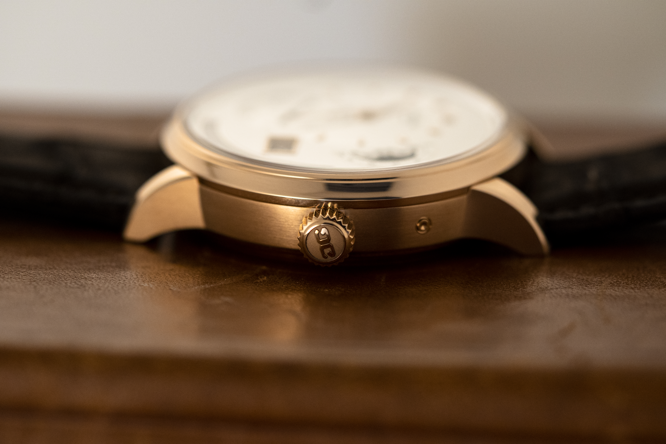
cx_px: 333
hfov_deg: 15.2
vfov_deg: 10.2
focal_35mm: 135
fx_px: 2497
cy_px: 222
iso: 1000
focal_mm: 90
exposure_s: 1/320
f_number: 3.2
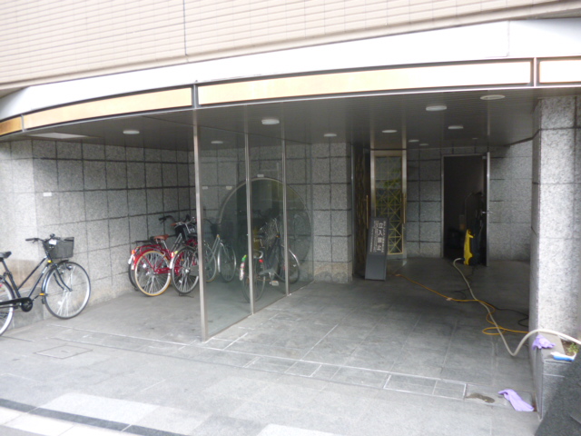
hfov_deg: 63.4
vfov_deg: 49.7
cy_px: 218
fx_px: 470
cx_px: 290
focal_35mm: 28
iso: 125
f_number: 3.1
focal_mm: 5
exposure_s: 1/60
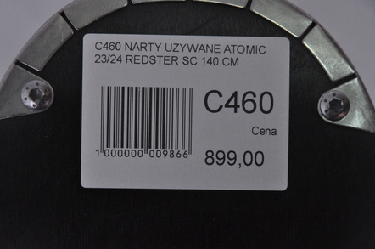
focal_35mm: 161
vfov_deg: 8.5
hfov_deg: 12.8
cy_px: 126
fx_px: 1669
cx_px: 186
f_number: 9.5
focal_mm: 105
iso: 3200
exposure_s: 1/125
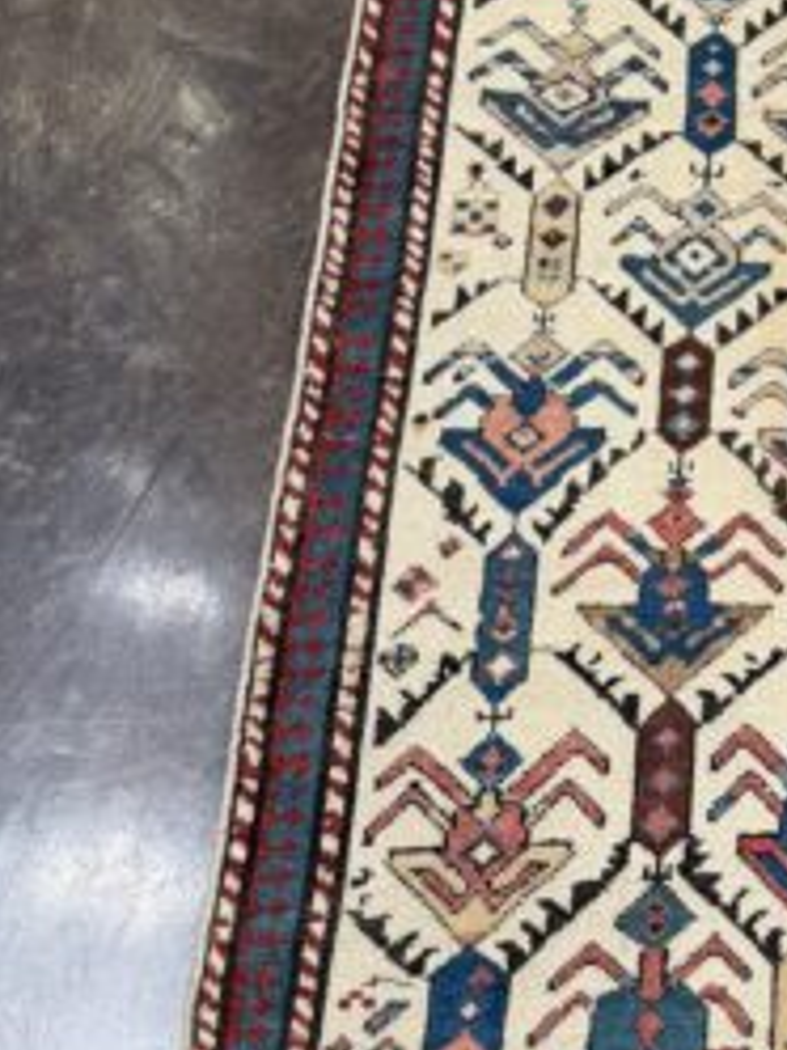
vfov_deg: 33.2
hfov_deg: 23.6
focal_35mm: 58
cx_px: 872
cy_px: 474
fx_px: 1758
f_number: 1.78
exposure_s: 1/120
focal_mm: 6.76
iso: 160
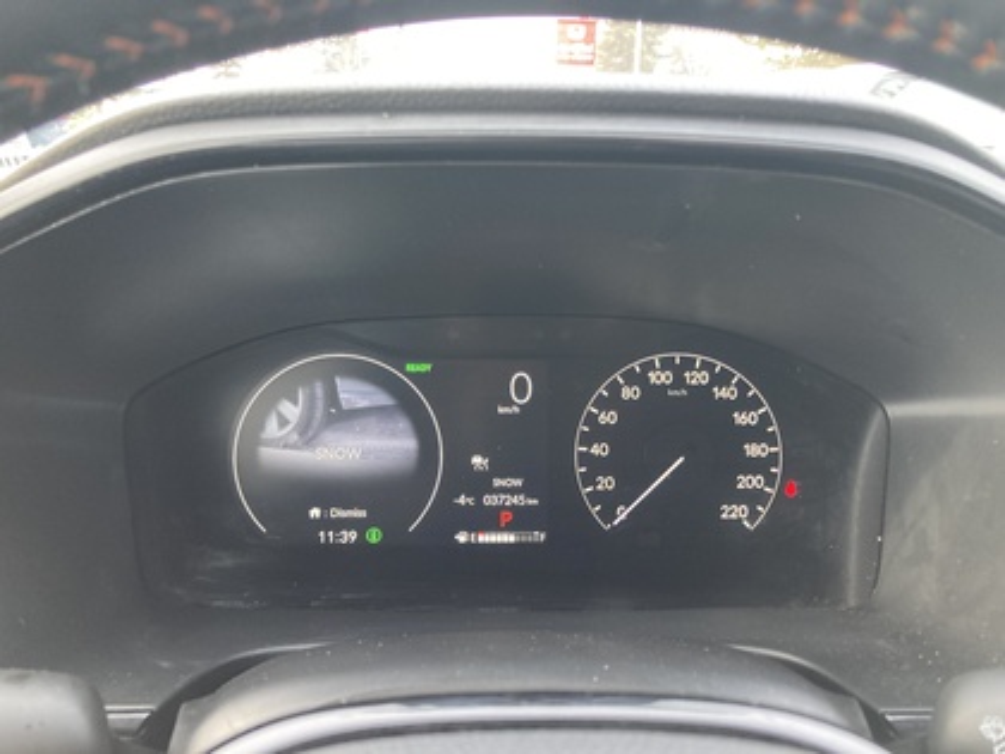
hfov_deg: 63.4
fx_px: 813
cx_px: 502
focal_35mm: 28
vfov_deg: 49.7
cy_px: 377
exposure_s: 1/60
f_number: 1.8
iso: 125
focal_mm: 3.99
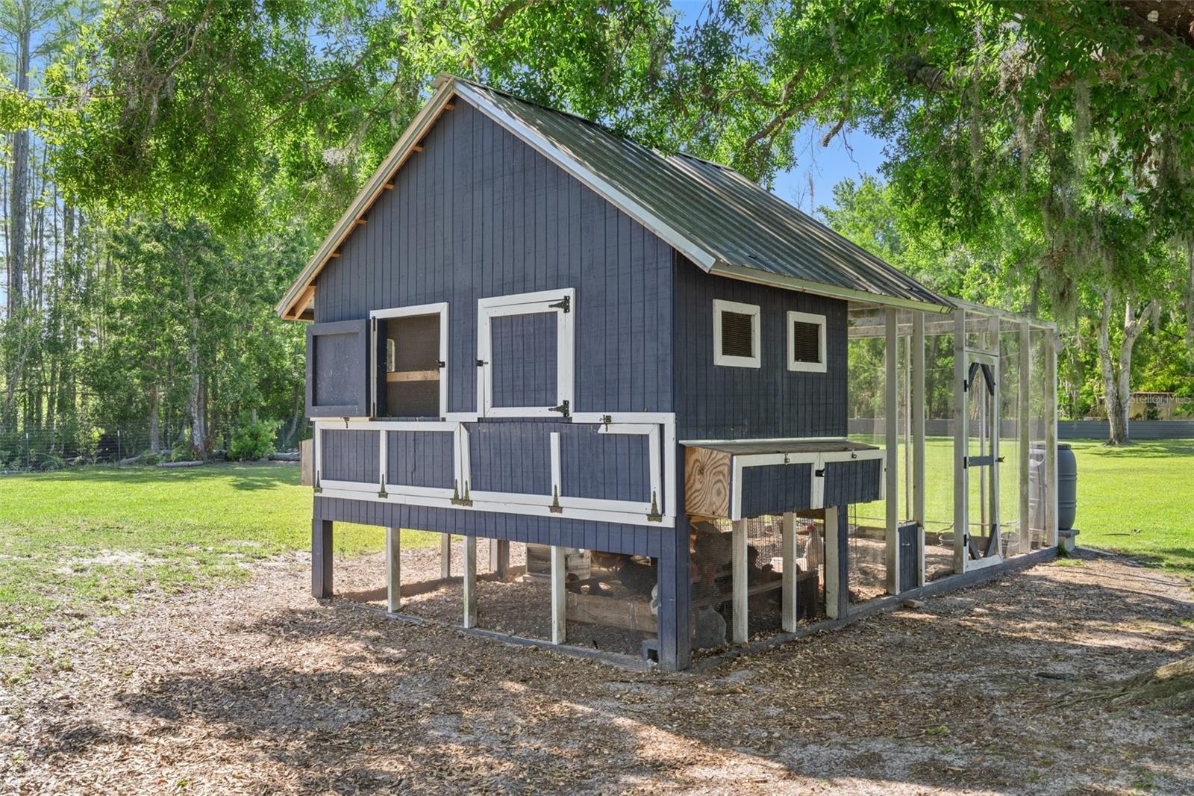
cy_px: 398
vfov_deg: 42.3
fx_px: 1028
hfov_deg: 60.3
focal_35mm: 31
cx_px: 597
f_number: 8
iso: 320
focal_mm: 31
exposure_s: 1/5
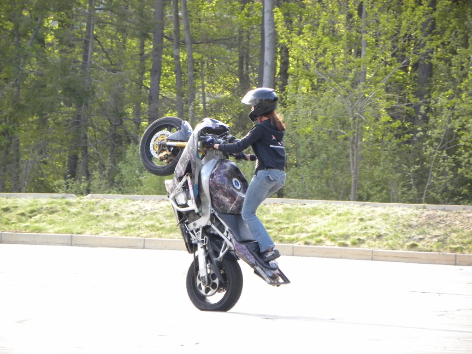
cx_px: 236
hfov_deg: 4.7
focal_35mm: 425
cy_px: 177
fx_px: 5795
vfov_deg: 3.5
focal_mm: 75.7
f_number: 5
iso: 365
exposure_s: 1/175
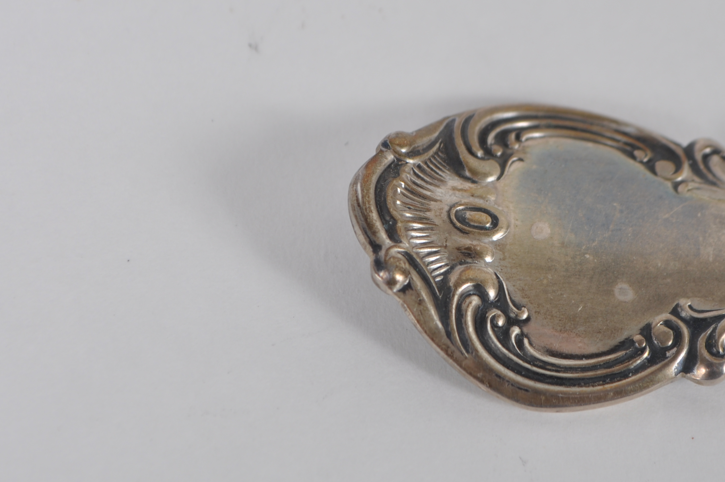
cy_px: 245
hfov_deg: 14.8
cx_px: 458
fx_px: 2793
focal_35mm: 139
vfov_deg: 9.9
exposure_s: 1/125
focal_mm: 55
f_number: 9
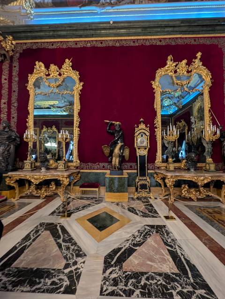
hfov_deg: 94.6
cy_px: 150
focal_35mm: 12
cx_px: 112
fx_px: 104
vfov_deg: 110.5
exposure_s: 1/25
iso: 187
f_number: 1.95
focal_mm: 2.23
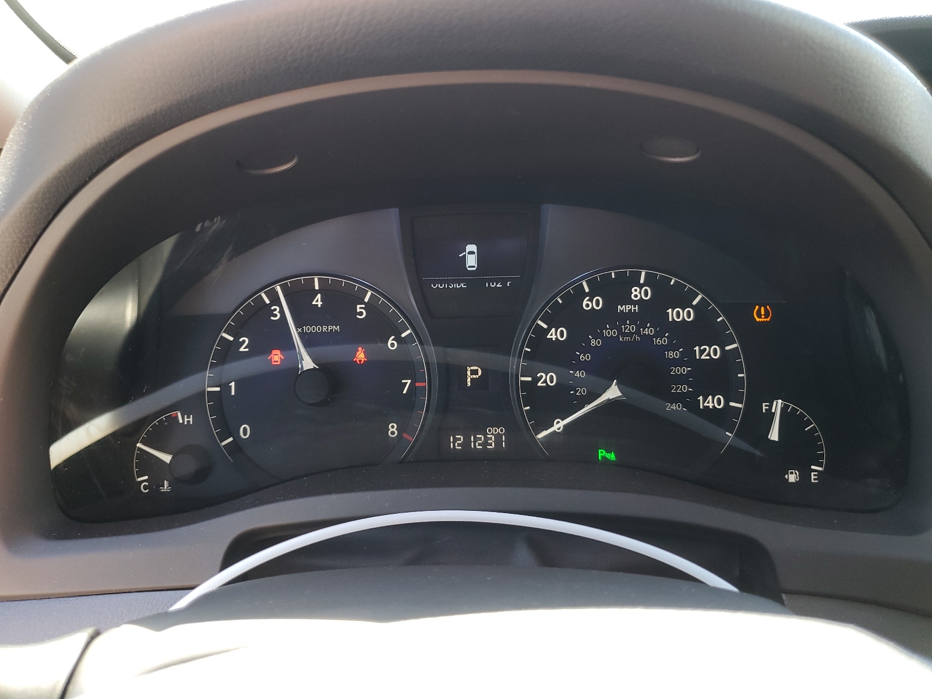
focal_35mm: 26
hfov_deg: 67.3
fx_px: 700
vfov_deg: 53.1
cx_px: 466
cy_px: 350
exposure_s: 1/120
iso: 77
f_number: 1.5
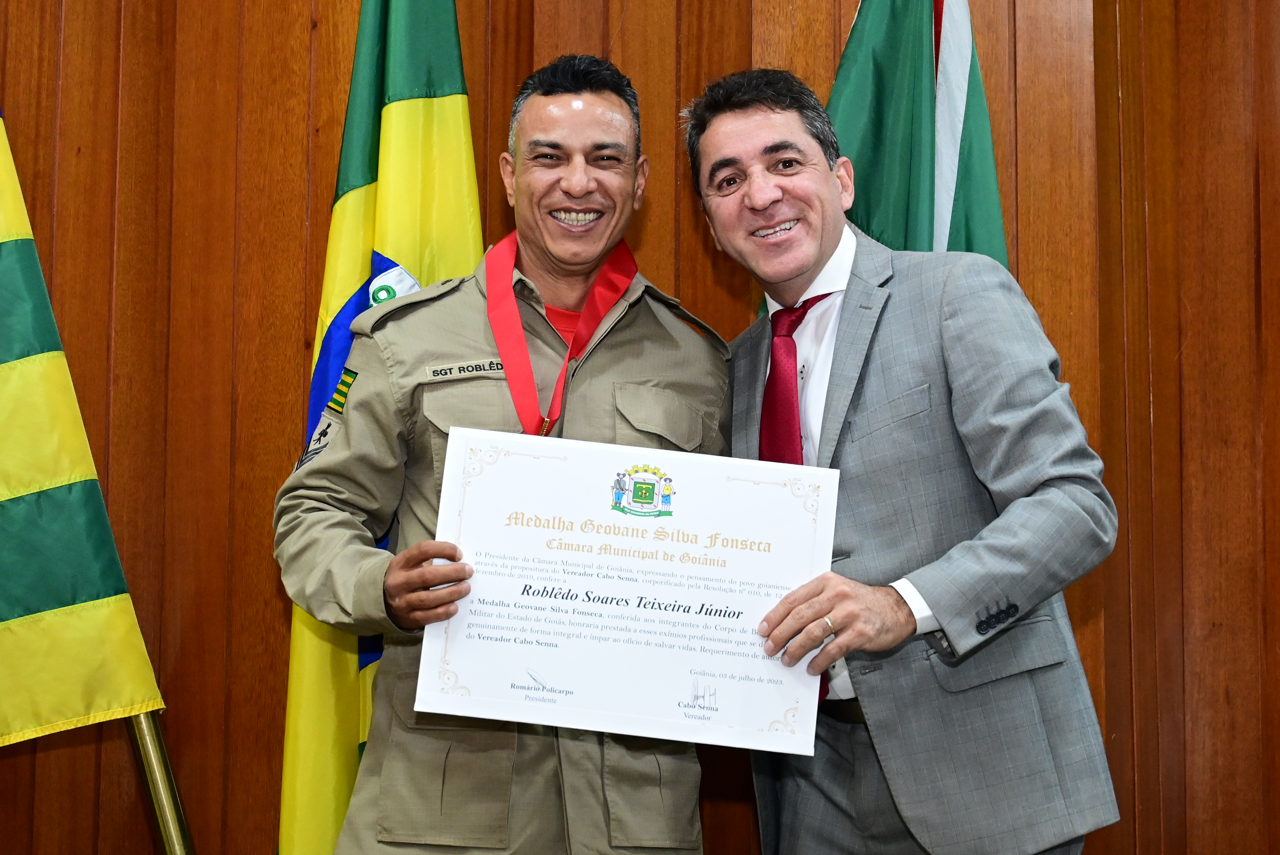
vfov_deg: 18.7
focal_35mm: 73
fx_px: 2598
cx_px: 640
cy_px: 428
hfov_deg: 27.7
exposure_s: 1/125
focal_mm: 49
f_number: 4.5
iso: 4000
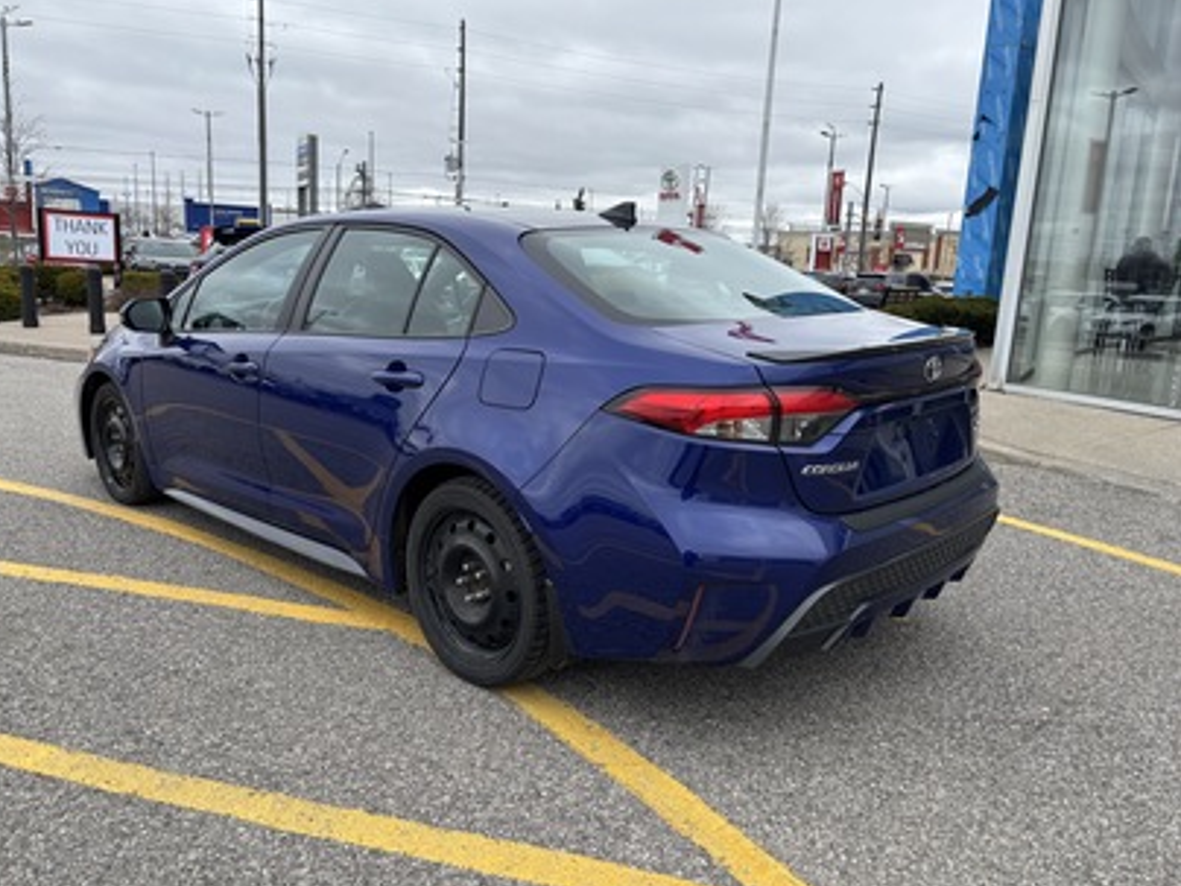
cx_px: 570
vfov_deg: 51.4
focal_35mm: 27
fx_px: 921
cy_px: 434
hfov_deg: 65.3
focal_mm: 5.96
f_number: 1.6
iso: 50
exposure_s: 1/1437
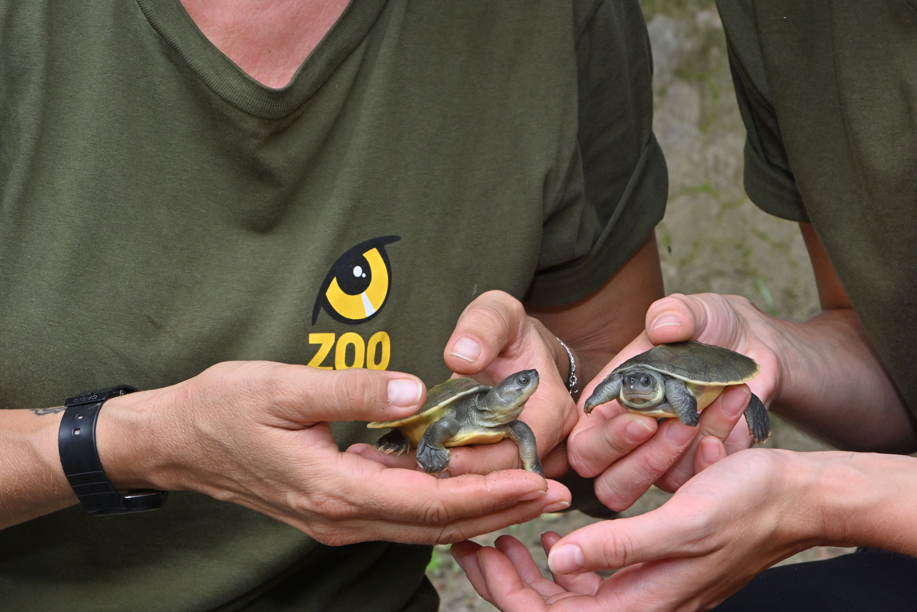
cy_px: 306
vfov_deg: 13.0
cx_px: 458
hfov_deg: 19.5
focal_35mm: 105
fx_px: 2674
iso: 800
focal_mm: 105
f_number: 22
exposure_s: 1/125
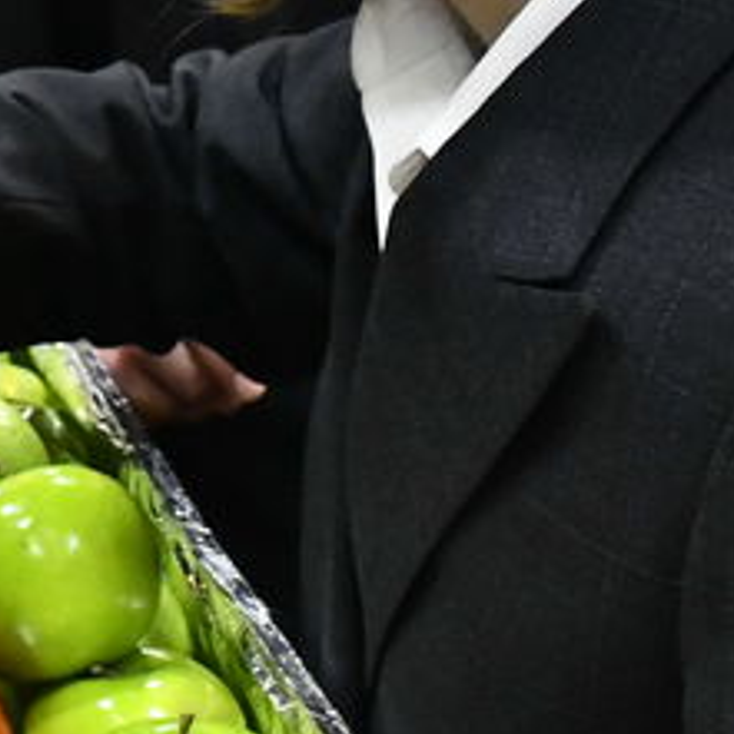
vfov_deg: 11.3
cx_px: -502
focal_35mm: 151
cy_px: -181
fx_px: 3622
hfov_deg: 11.0
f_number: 5.6
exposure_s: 1/160
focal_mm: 28
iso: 2500
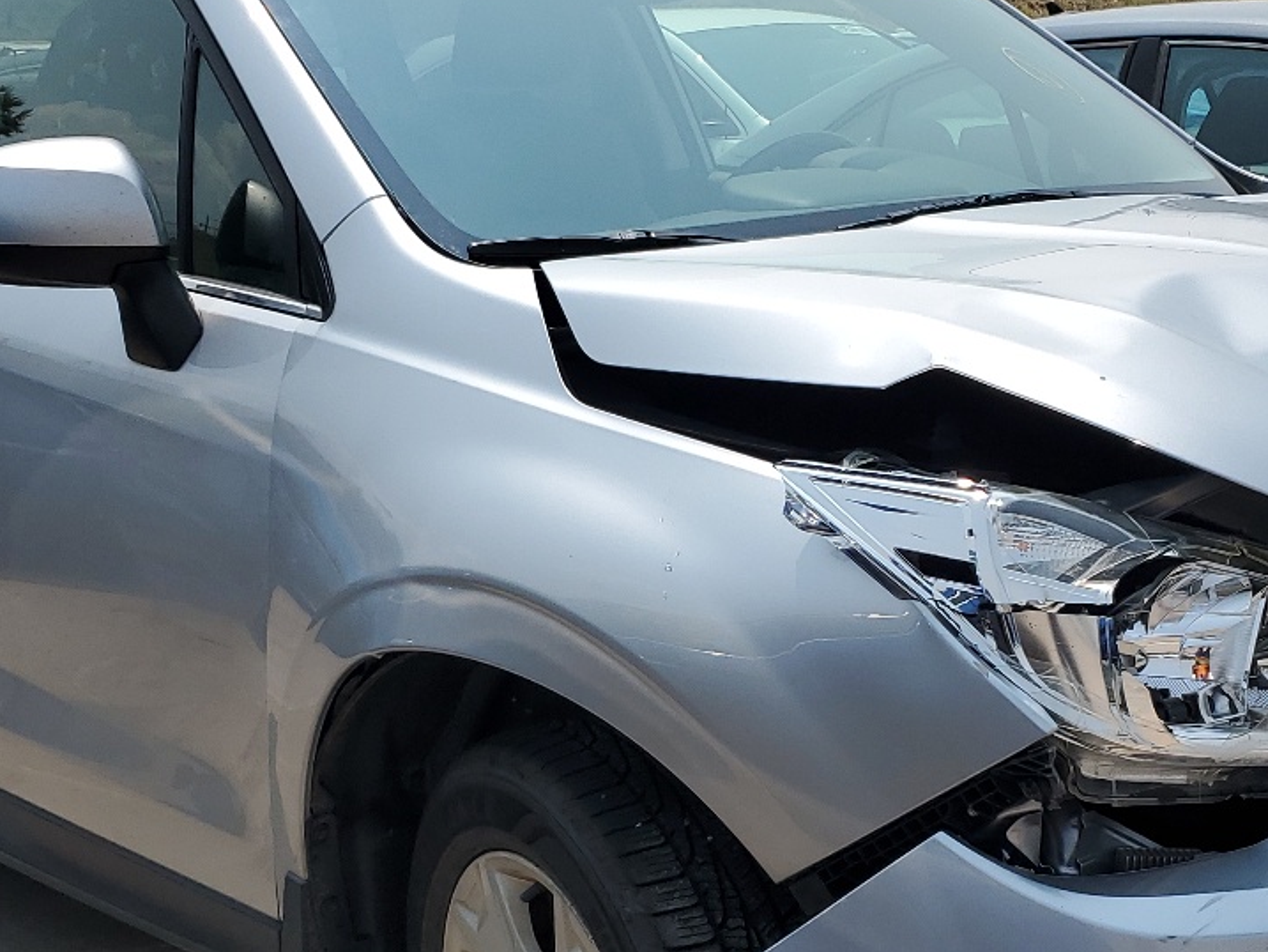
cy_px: 614
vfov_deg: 25.1
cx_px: 789
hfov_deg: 33.1
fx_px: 2125
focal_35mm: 58
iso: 50
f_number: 1.5
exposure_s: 1/5000
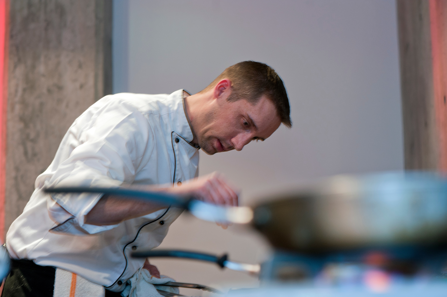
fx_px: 1055
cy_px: 148
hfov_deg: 23.9
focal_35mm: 85
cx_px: 224
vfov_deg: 16.1
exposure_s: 1/15
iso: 1000
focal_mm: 85
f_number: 3.5
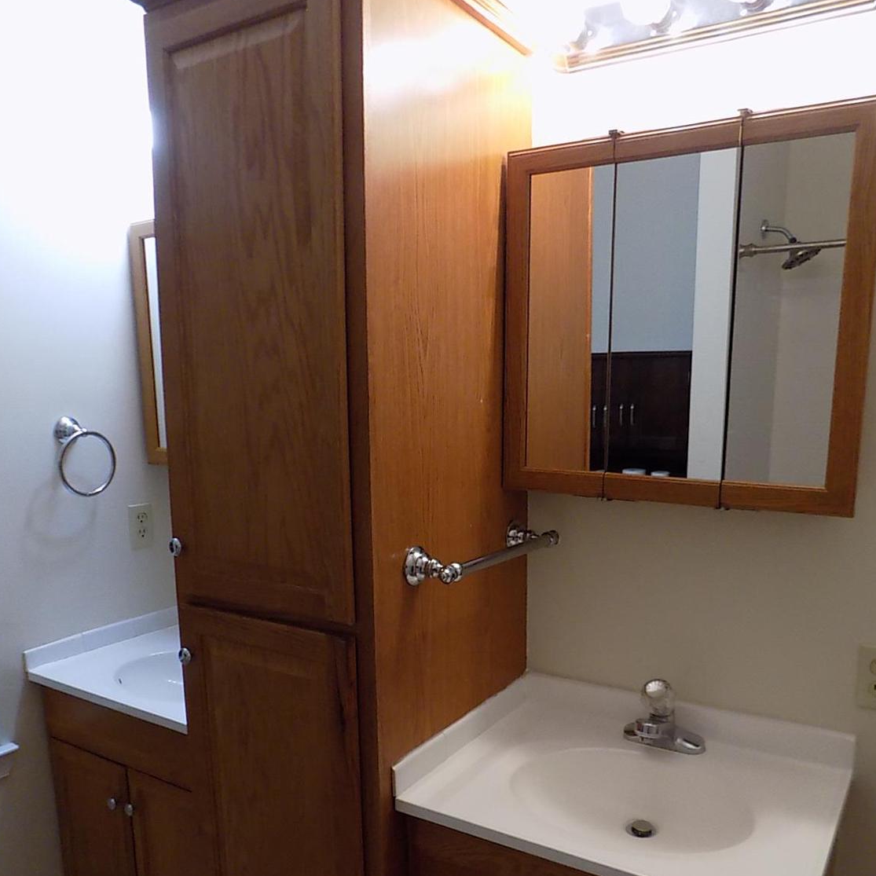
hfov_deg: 57.3
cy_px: 535
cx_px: 444
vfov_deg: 56.8
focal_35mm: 28
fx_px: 802
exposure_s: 1/30
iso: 250
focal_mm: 4
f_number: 3.1
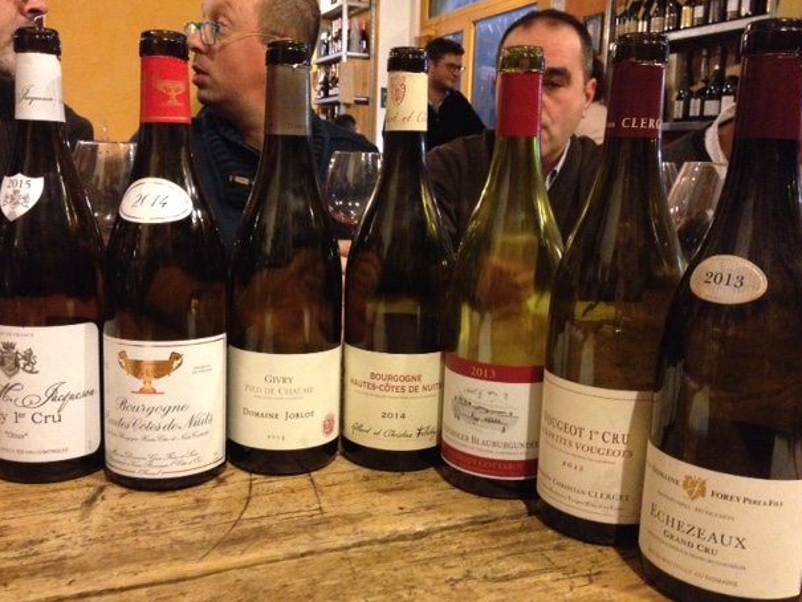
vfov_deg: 38.7
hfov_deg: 50.1
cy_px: 290
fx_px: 857
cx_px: 380
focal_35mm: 37
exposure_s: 1/15
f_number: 2.4
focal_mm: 4.28
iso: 640
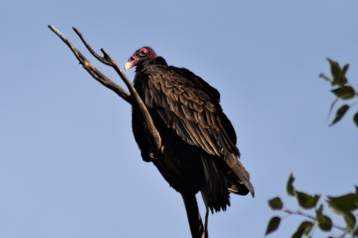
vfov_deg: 3.1
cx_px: 135
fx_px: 4405
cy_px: 127
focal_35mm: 443
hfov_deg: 4.7
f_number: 6.3
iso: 400
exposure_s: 1/1600
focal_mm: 230
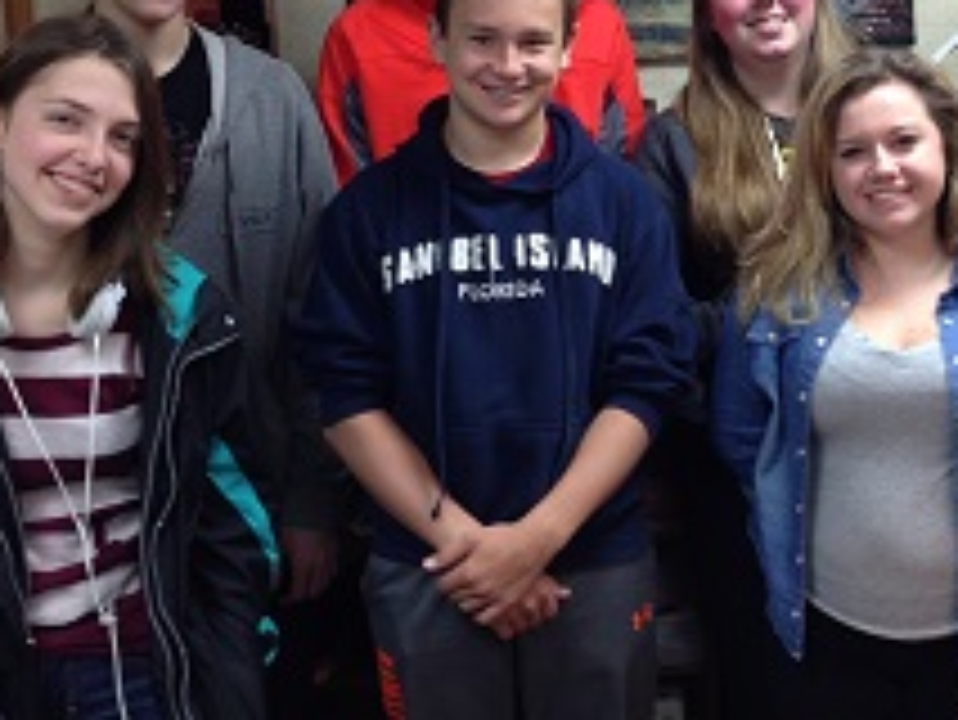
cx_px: 661
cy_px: 171
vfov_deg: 23.4
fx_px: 1717
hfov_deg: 30.9
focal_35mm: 62
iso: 50
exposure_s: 1/20
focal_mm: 4.12
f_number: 2.4
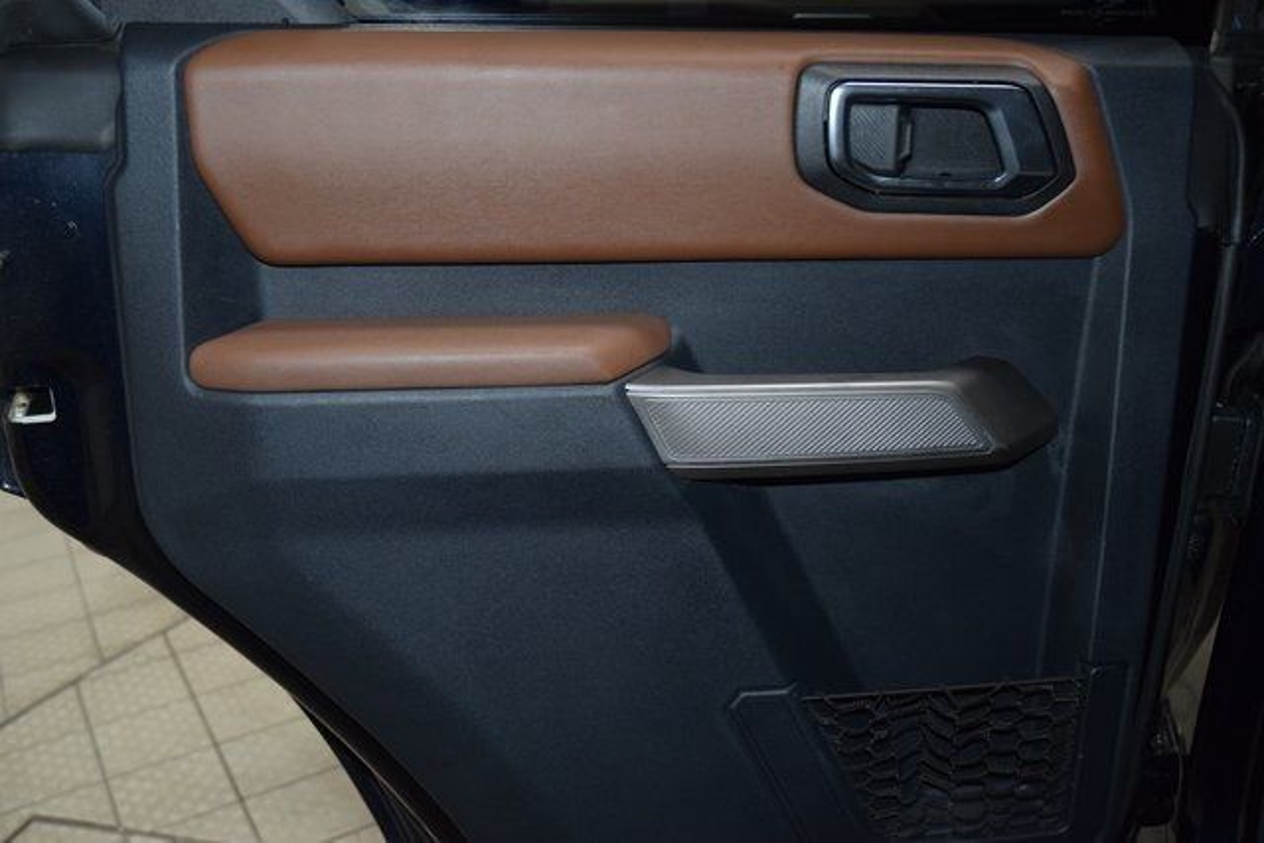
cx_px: 632
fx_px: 1264
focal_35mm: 36
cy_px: 422
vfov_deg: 36.9
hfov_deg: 53.1
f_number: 3.8
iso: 1600
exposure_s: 1/125
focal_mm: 24
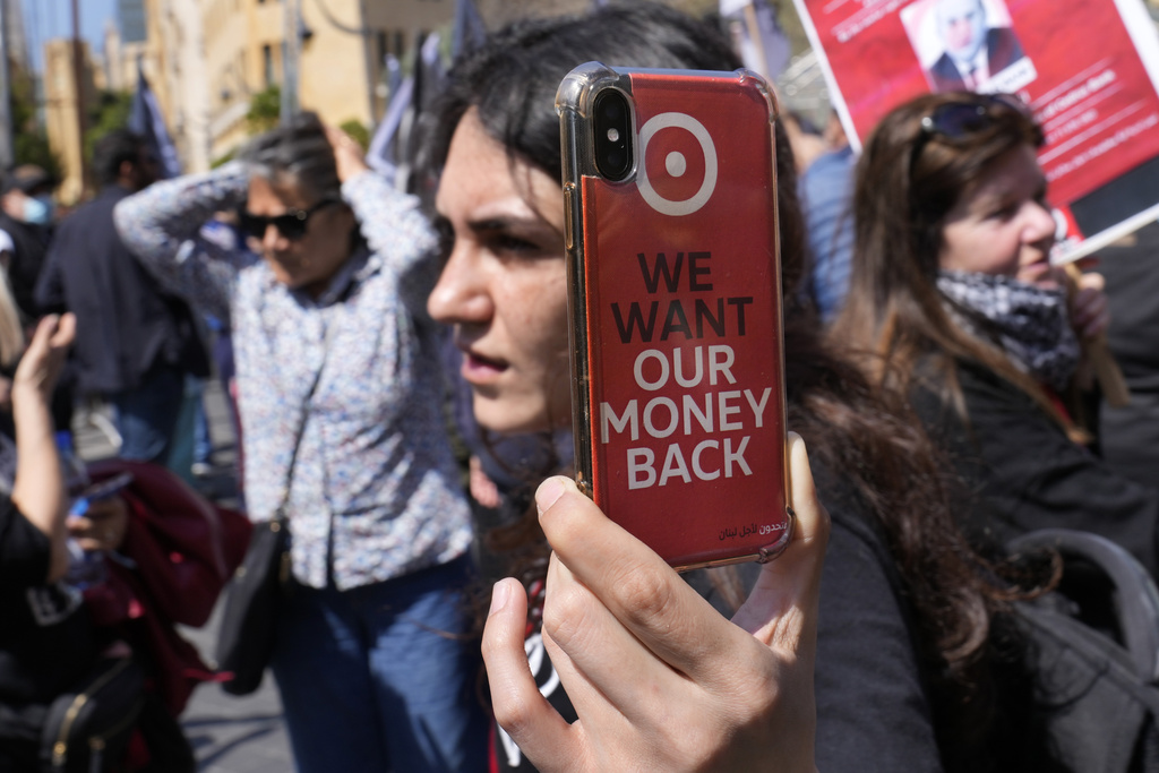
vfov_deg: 35.1
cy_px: 386
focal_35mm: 38
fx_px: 1223
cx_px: 580
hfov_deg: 50.7
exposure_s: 1/250
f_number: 11
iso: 250
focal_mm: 38
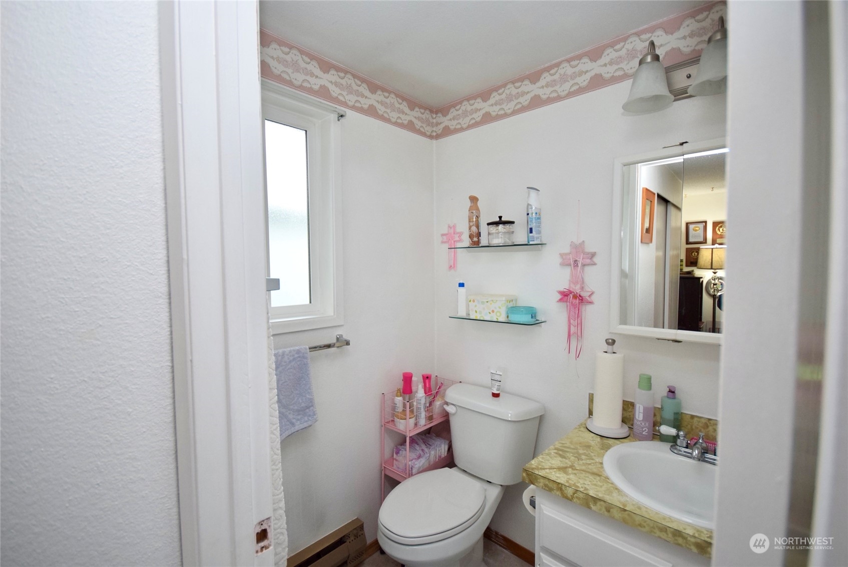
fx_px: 354
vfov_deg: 77.4
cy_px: 284
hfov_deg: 100.4
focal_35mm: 15
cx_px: 424
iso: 900
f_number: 4
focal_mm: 10
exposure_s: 1/60
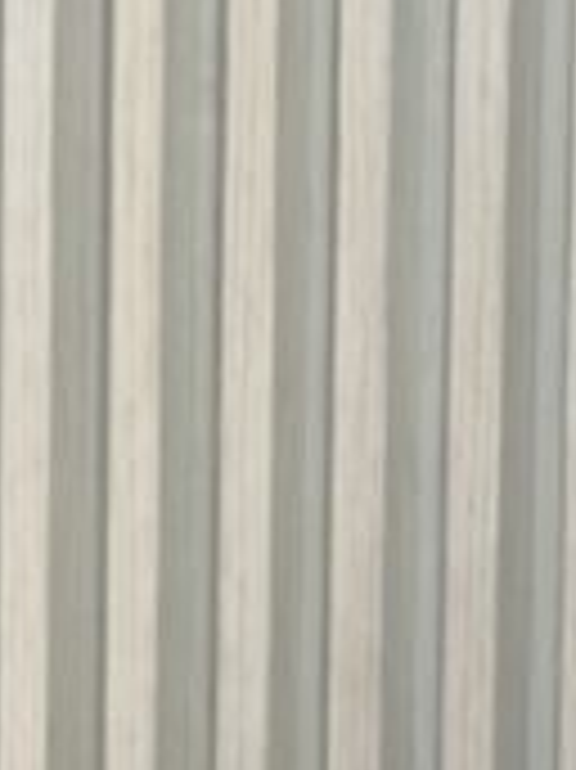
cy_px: 939
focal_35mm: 421
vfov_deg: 4.7
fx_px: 9352
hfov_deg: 3.5
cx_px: -909
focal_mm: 9
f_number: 2.8
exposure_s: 1/120
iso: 64
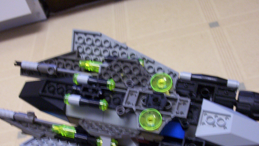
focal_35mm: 52
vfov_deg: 22.9
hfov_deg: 39.9
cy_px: 107
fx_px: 357
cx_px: 134
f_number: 4.5
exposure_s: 1/8
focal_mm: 6
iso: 200
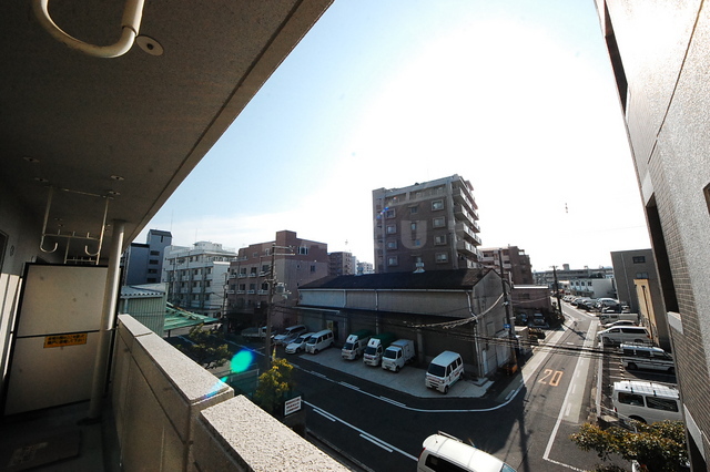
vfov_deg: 89.9
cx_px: 355
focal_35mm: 12
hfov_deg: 112.6
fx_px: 237
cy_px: 236
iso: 1600
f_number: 14
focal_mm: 8
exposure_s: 1/800
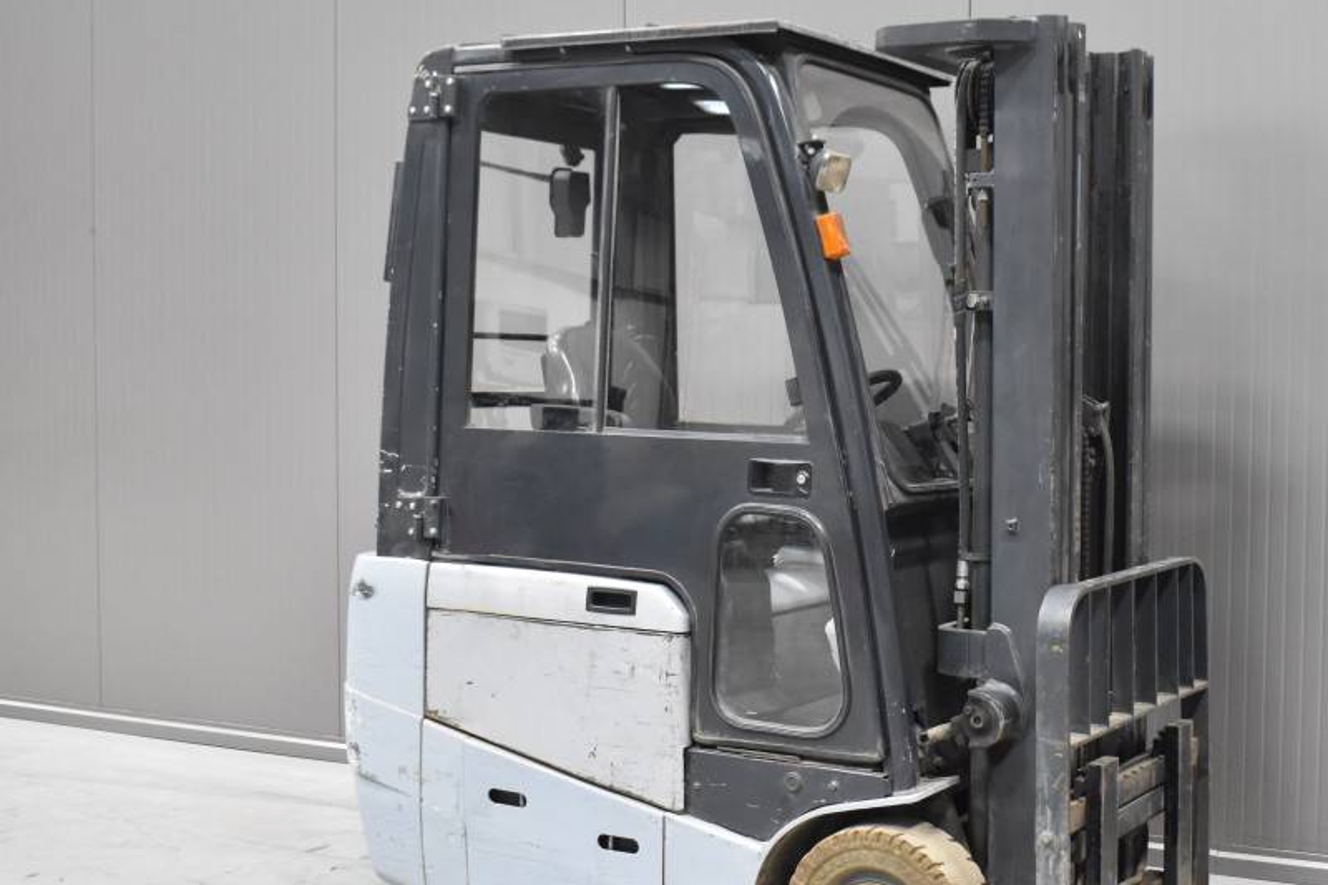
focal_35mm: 54
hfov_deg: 36.6
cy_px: 490
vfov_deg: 25.0
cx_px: 850
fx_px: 1991
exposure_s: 1/30
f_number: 4.5
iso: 1600
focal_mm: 24
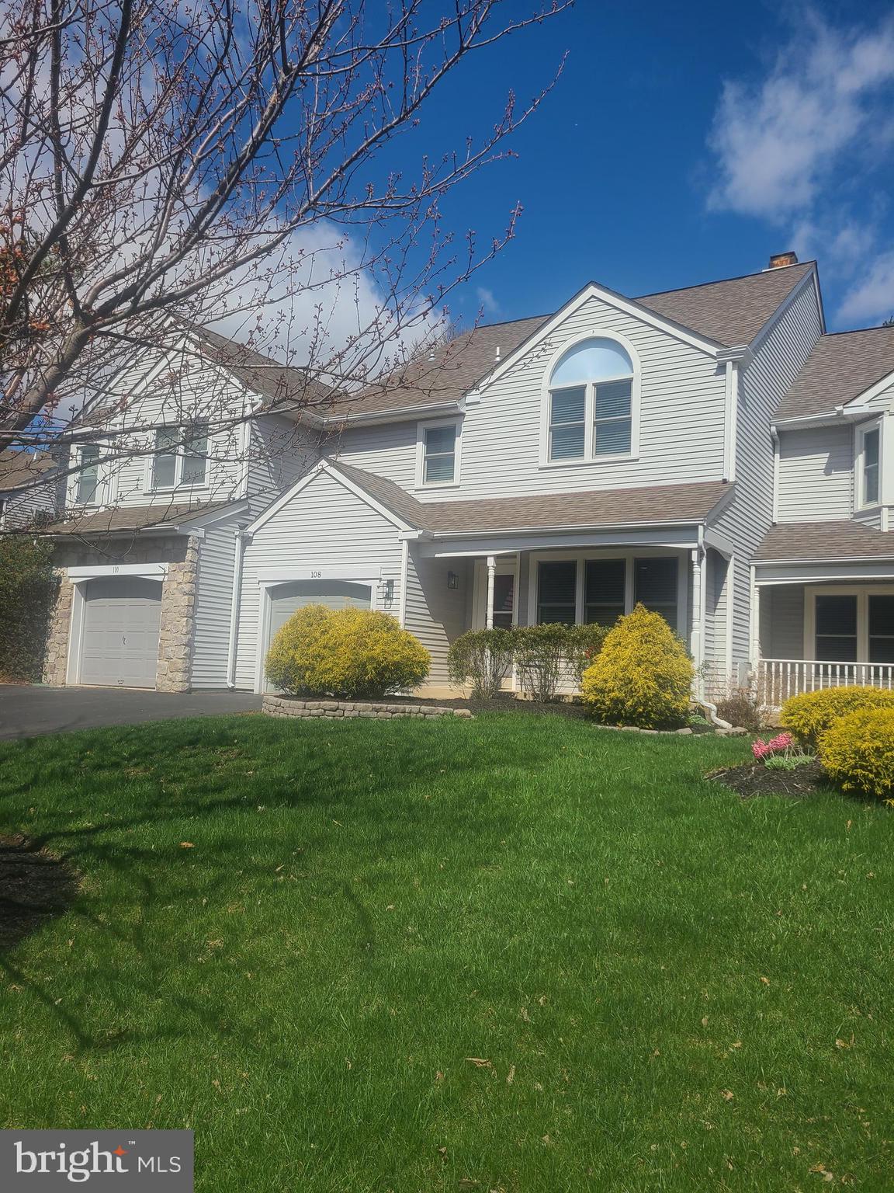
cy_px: 596
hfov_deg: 53.1
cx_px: 447
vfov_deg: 67.3
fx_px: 895
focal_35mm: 26
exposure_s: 1/4109
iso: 40
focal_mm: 5.4
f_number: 1.8
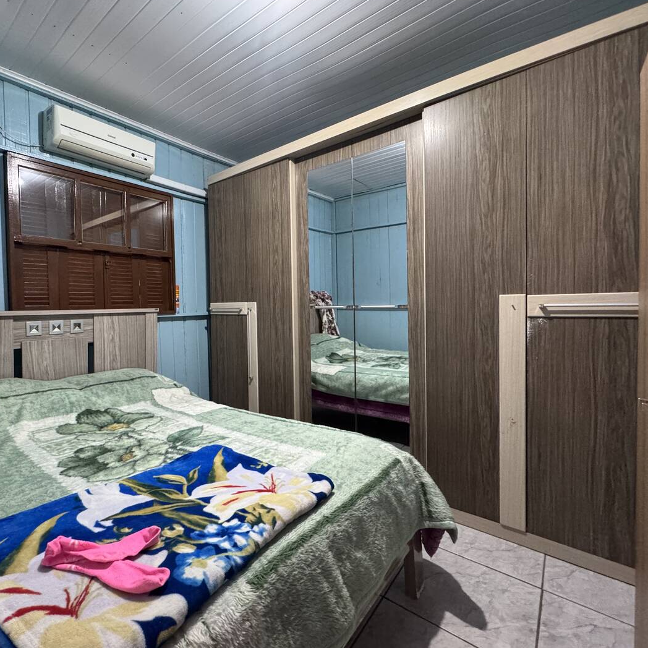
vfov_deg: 83.9
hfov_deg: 82.3
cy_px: 315
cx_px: 242
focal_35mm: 17
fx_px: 360
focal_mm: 2.22
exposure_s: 1/60
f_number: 2.2
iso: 800
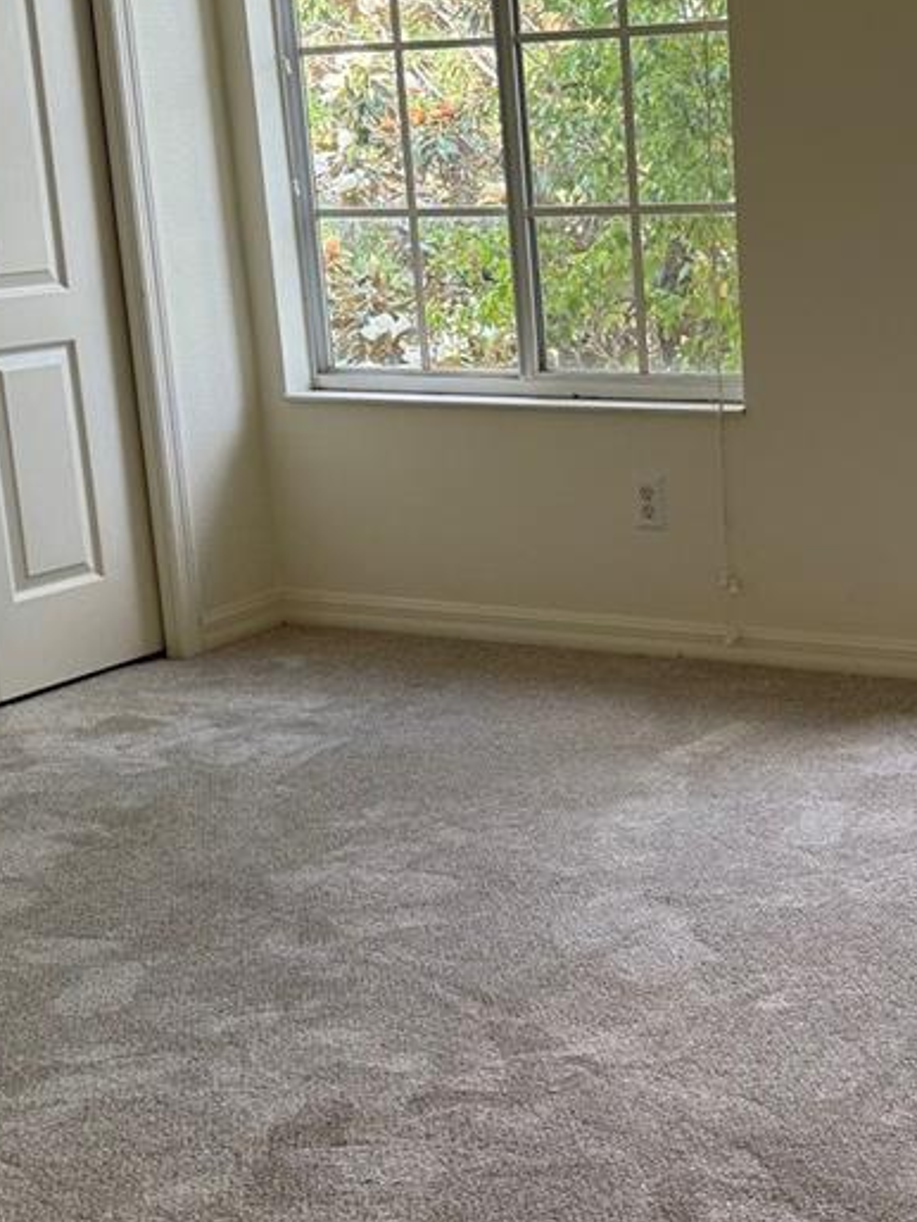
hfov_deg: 25.5
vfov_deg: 34.3
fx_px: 1976
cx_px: 770
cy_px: 601
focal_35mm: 56
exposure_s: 1/142
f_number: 1.78
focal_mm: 6.76
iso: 100
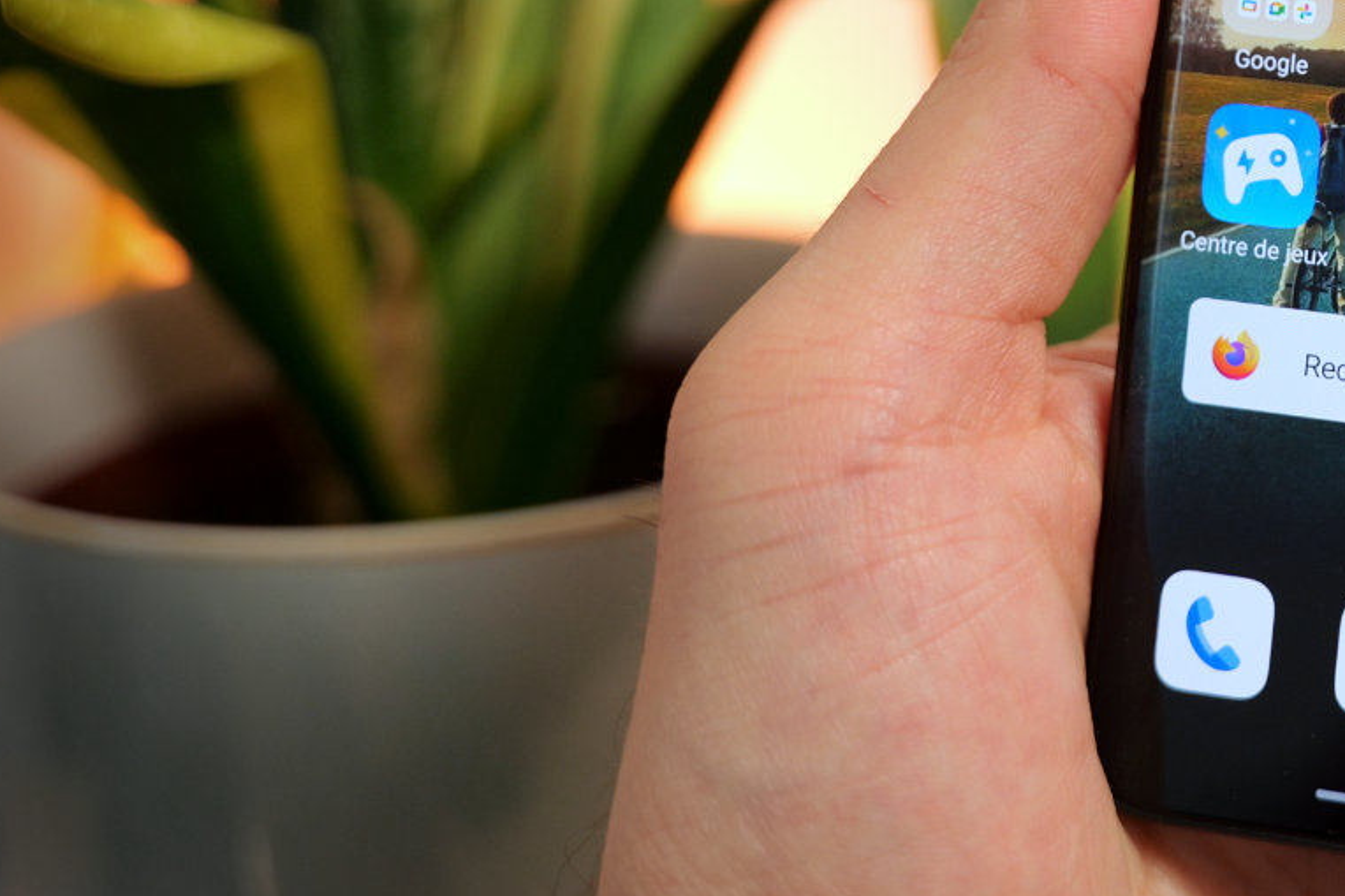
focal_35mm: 93
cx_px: 1481
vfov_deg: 14.4
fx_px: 3474
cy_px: -86
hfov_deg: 20.9
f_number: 2.8
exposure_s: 1/250
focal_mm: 37
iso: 800
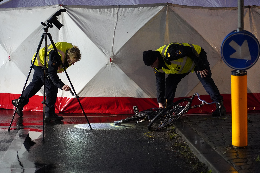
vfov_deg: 13.0
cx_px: 130
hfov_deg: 19.5
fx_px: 758
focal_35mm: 105
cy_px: 86
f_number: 4
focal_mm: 105
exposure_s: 1/160
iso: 10000
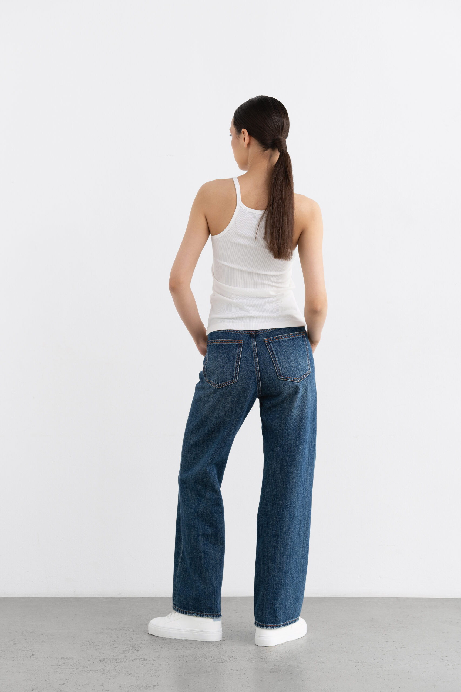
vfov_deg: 22.6
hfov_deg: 15.2
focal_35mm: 90
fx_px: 1728
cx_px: 230
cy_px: 346
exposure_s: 1/125
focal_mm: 90
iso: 250
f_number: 6.3
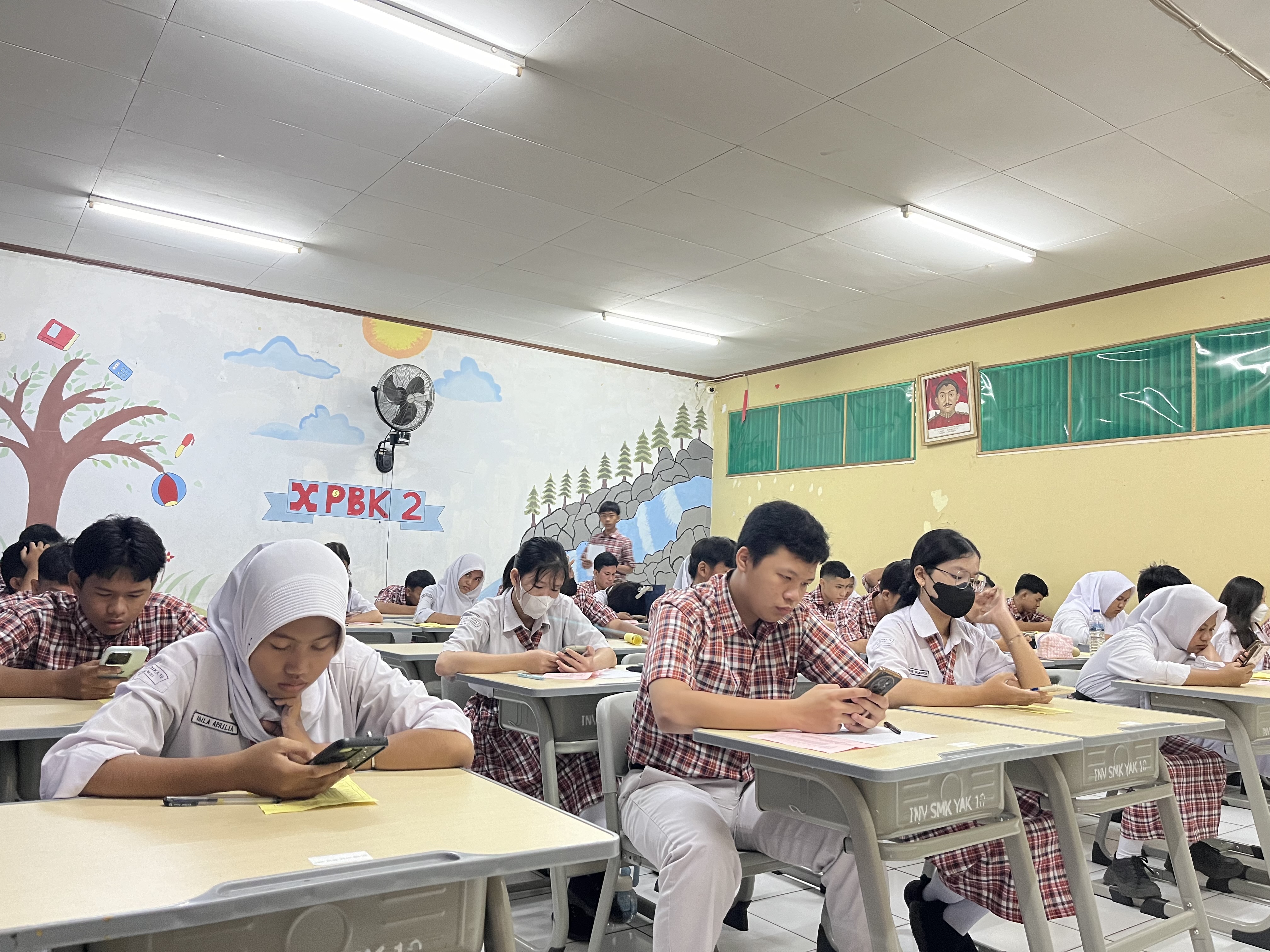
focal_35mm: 26
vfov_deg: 53.1
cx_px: 635
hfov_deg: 67.3
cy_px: 476
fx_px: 954
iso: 400
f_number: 1.6
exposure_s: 1/33
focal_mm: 5.1
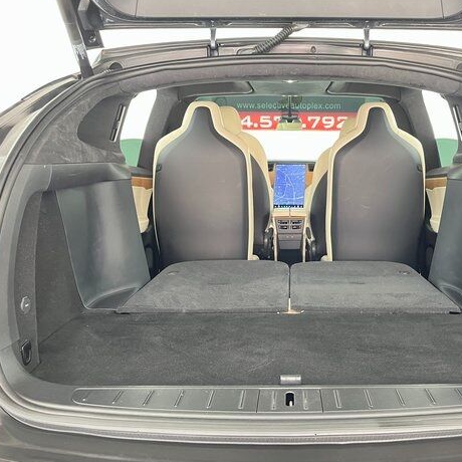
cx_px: 297
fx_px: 483
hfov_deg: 50.4
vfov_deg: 51.1
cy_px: 228
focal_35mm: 32
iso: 800
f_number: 1.6
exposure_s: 1/30
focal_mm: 5.1
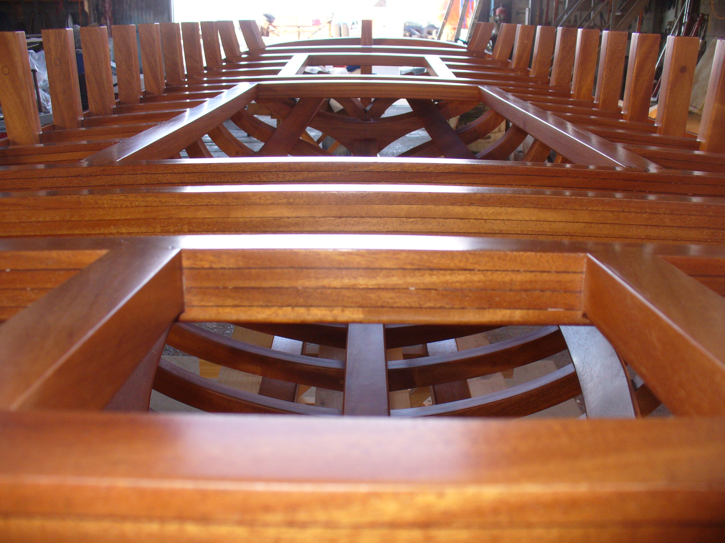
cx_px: 362
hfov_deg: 50.1
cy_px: 272
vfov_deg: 38.7
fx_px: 775
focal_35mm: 37
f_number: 2.8
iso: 100
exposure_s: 1/60
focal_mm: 6.1
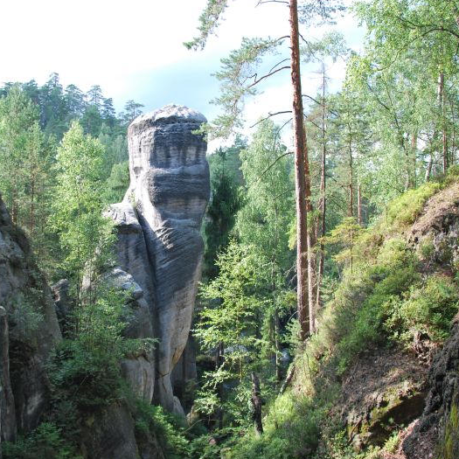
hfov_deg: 46.9
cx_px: 177
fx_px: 525
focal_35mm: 35
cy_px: 227
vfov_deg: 47.2
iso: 200
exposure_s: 1/100
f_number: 5
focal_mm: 18
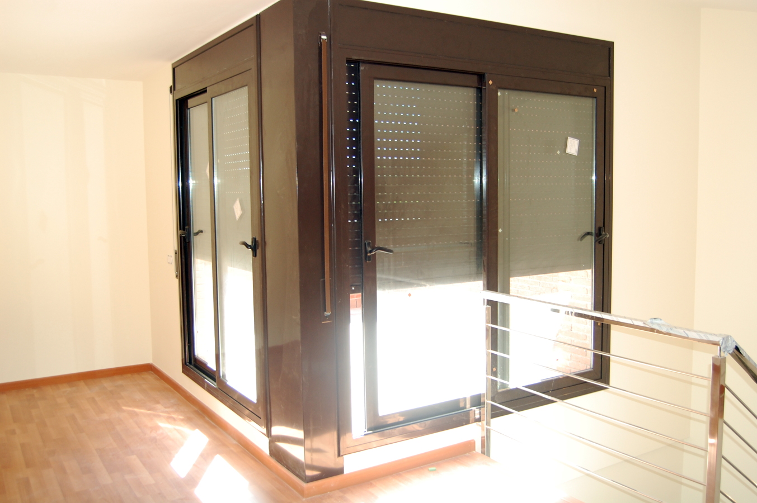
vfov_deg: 39.9
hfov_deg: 57.3
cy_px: 252
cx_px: 378
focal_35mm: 33
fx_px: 693
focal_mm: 22
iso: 400
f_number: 3.8
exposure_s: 1/80
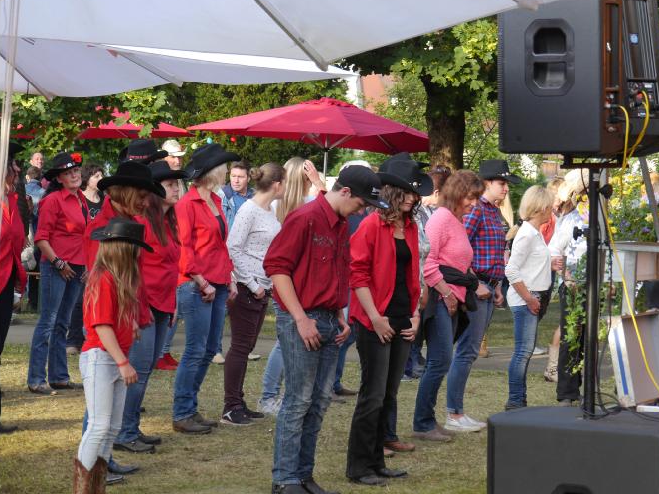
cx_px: 320
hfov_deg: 19.8
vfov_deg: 14.9
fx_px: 1884
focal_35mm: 99
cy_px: 283
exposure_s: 1/125
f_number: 5.3
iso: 400
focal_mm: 41
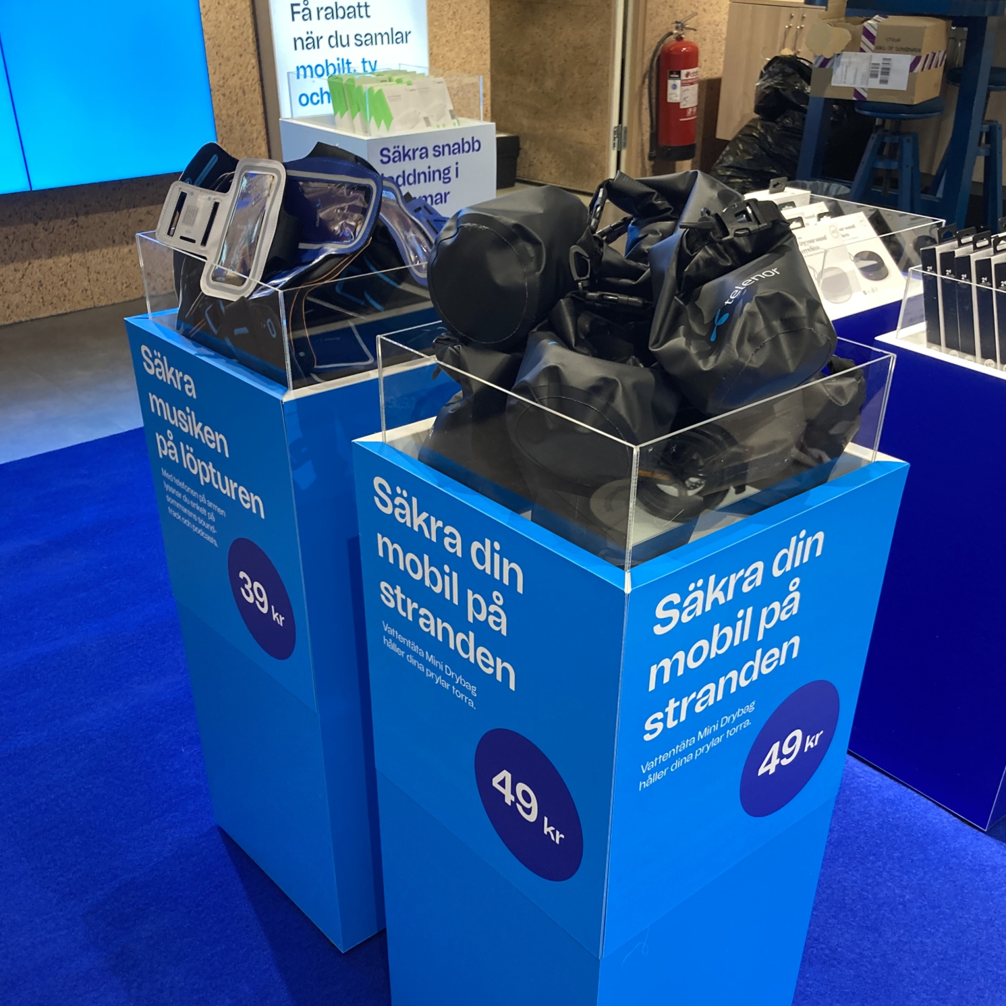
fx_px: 1118
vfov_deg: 47.8
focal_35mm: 34
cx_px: 514
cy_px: 655
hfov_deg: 48.4
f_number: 1.8
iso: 200
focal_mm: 3.99
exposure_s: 1/60
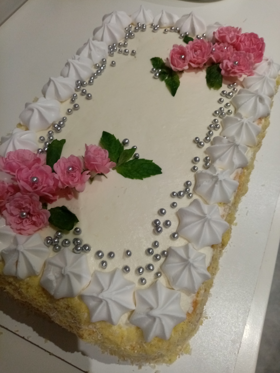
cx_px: 140
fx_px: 280
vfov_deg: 67.3
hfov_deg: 53.1
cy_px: 186
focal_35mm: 26
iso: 187
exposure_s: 1/33.3
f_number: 1.8
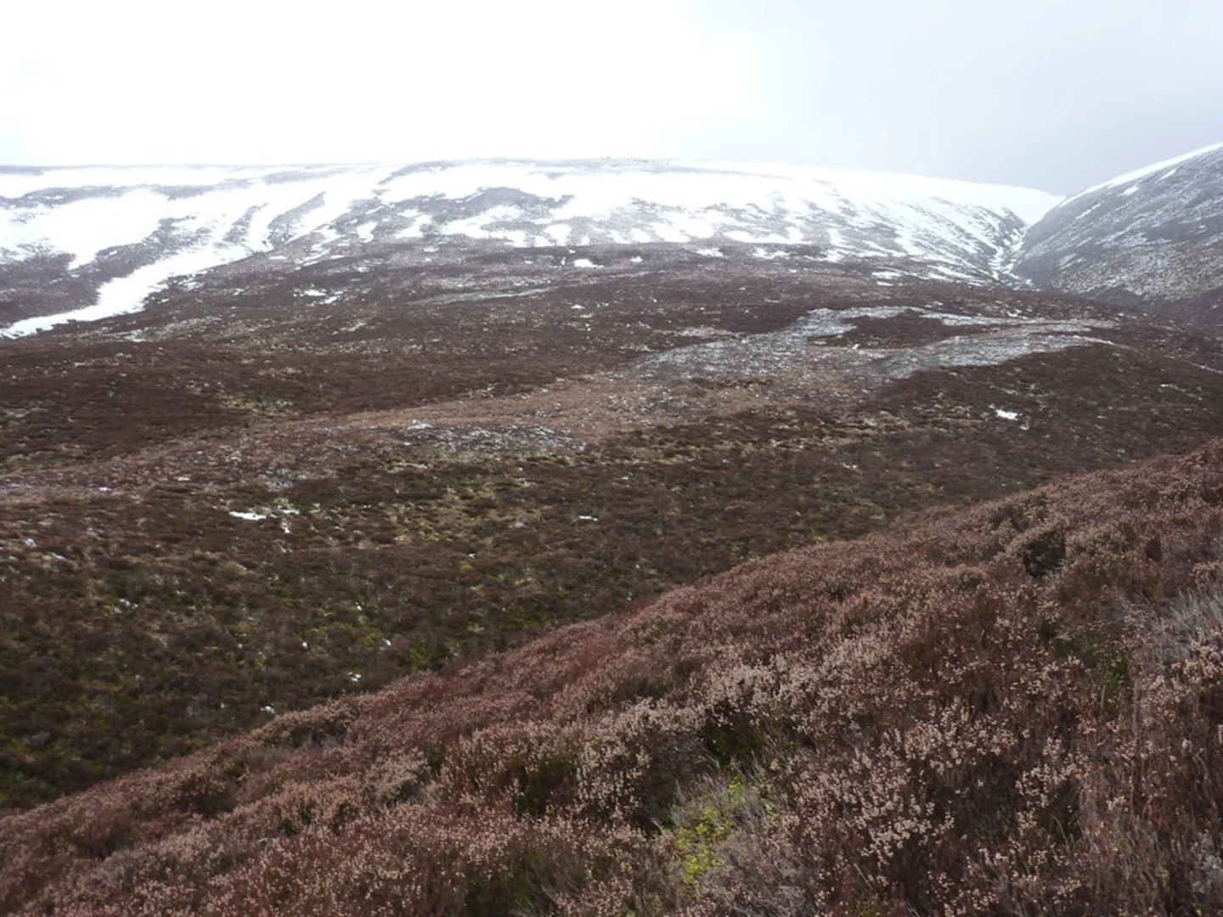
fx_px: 1484
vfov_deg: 34.3
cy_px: 458
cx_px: 612
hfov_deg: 44.8
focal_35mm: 42
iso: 125
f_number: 4
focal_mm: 6.9
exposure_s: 1/200
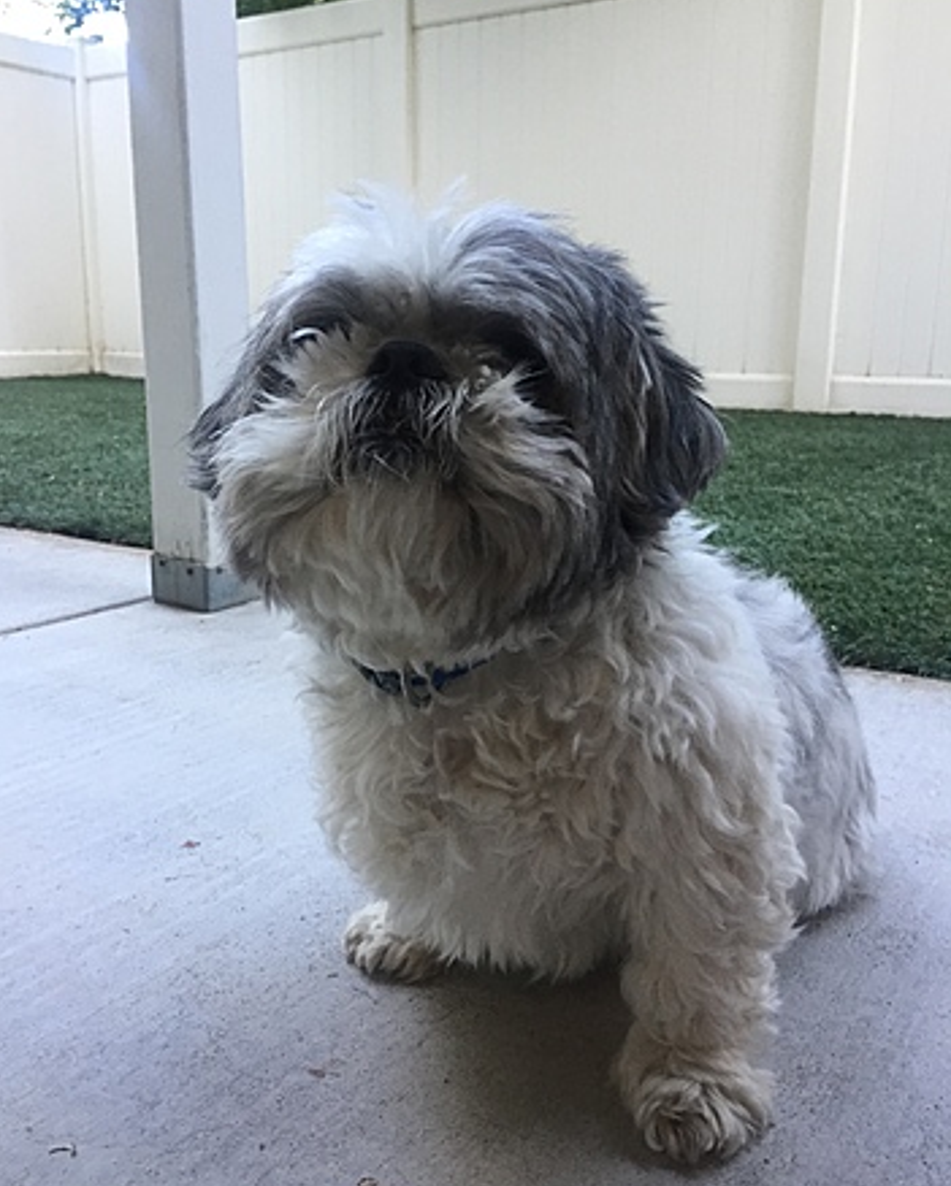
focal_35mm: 31
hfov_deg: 47.2
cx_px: 466
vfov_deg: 57.1
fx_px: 1090
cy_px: 566
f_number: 2.2
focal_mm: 4.15
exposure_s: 1/30
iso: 100
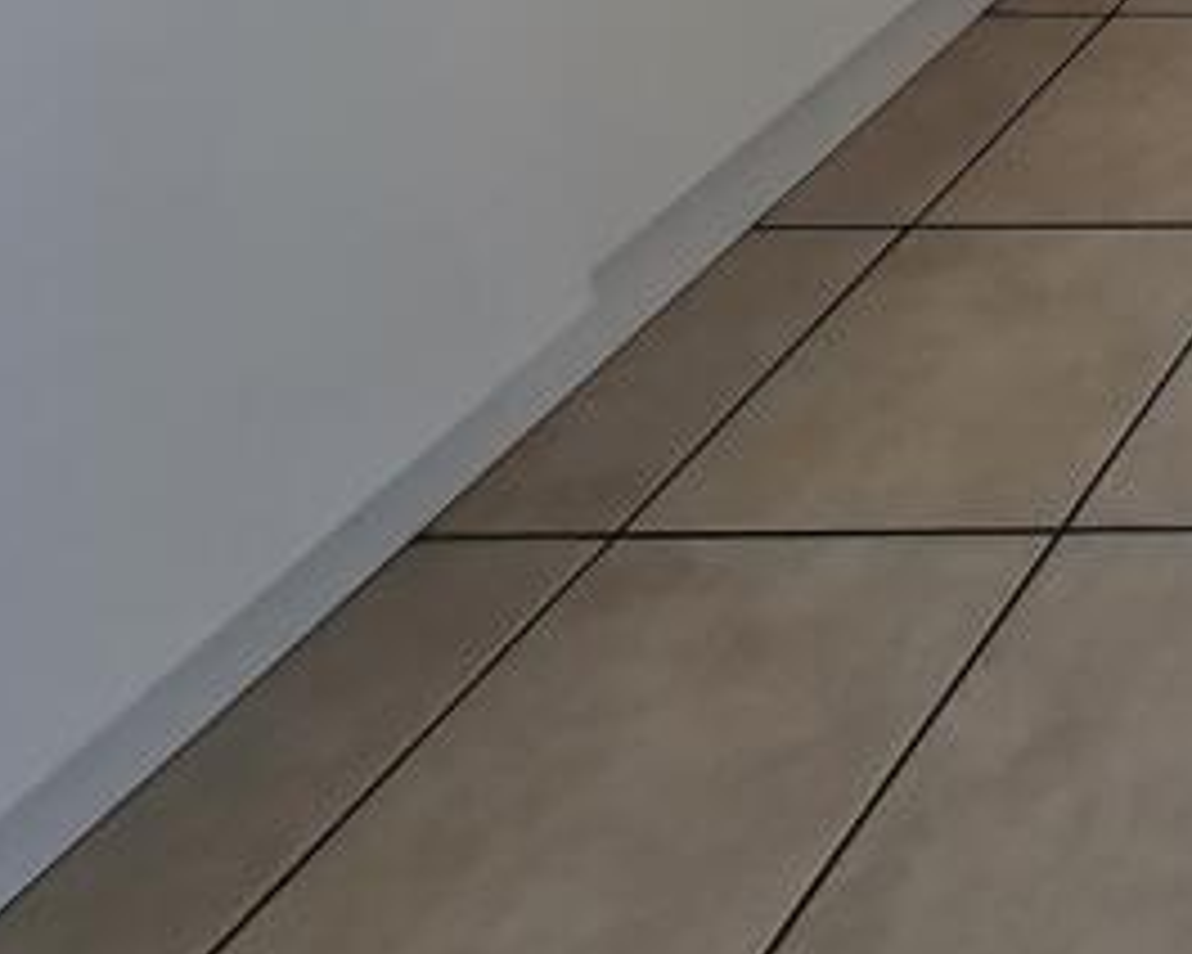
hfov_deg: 21.0
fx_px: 1729
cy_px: -549
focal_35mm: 49
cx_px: 2254
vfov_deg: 23.4
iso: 100
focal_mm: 2.2
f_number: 2.2
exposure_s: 1/120
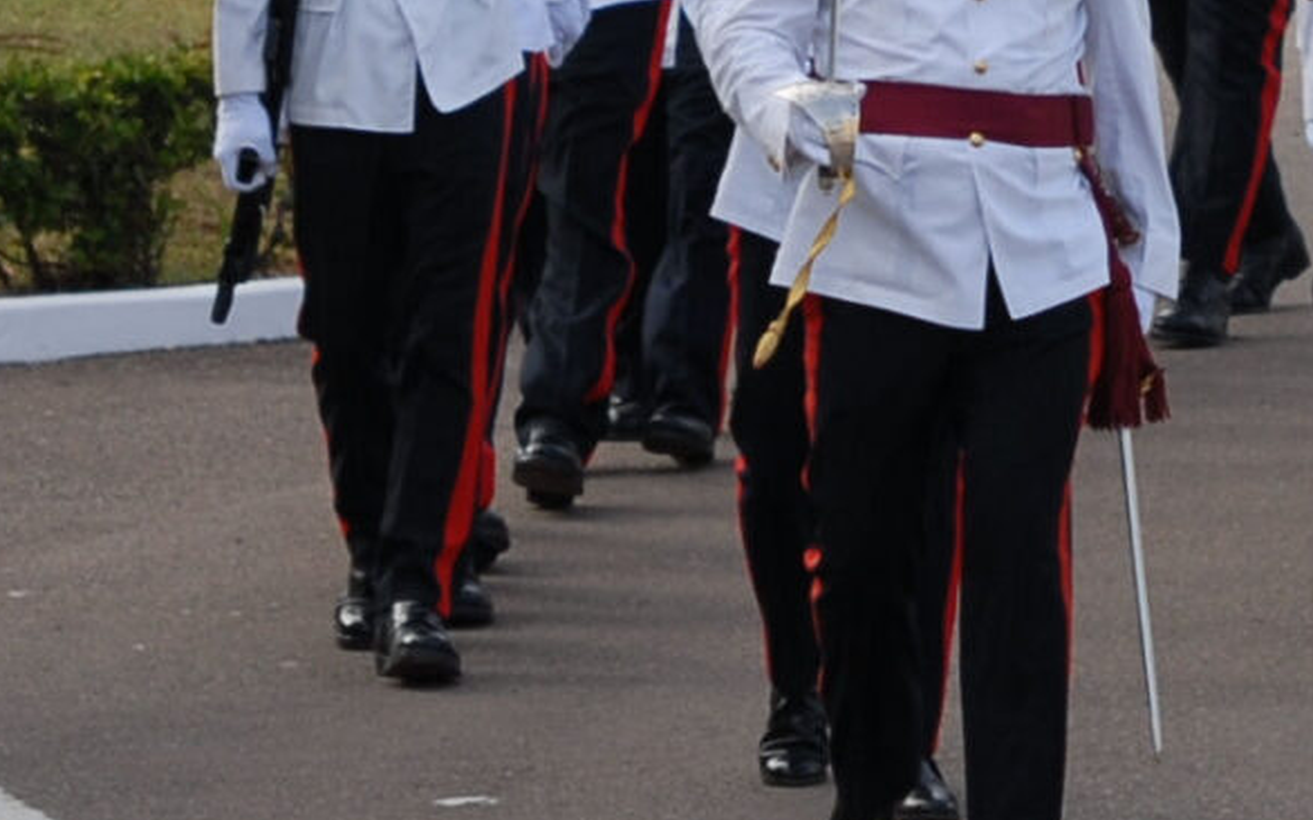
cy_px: -125
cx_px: 993
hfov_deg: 4.0
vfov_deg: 2.5
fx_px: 18675
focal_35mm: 522
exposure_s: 1/640
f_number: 3.5
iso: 125
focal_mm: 78
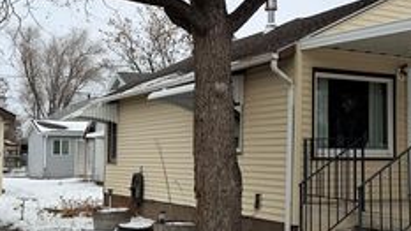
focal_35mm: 56
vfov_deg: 21.4
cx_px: 270
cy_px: 116
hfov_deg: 36.9
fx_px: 610
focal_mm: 6.76
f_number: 1.78
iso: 80
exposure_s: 1/3953
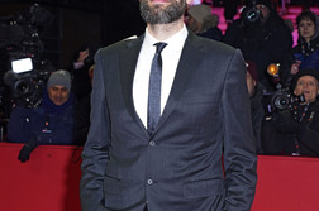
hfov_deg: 21.5
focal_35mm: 95
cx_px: 163
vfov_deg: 14.3
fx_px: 840
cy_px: 107
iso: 640
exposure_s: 1/160
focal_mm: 53
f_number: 5.6
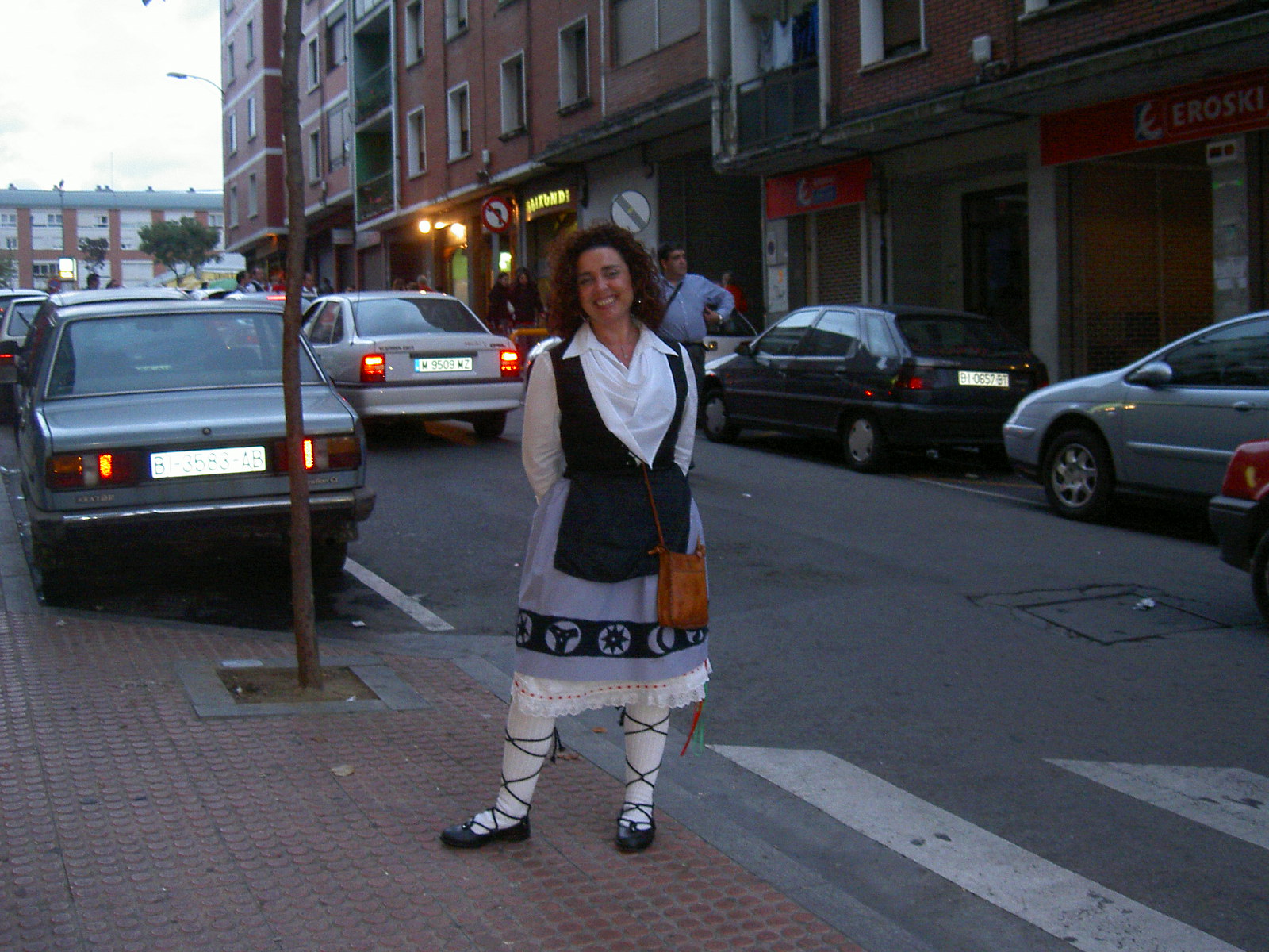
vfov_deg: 36.8
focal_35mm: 39
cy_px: 476
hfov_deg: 47.9
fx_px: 1430
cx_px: 634
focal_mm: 8
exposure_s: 1/59.5
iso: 100
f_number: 2.8
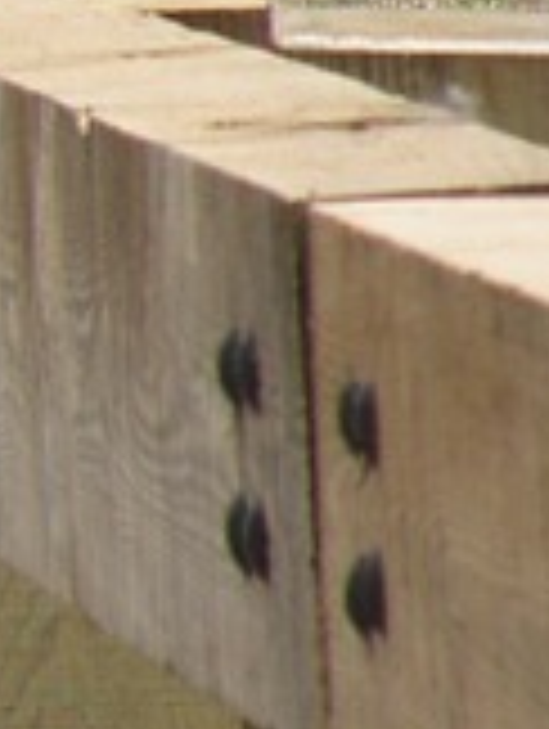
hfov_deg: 1.4
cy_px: 76
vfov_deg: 1.9
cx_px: -644
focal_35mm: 1027
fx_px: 21660
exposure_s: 1/71.5
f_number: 4.5
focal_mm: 36.9
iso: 64
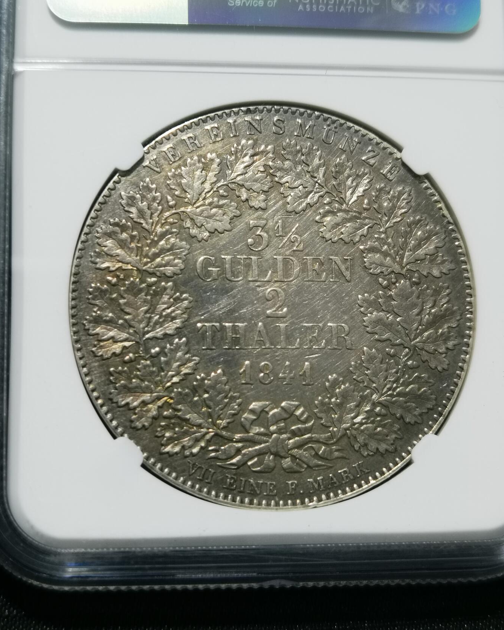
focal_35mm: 62
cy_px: 309
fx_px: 1156
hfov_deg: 24.6
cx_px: 253
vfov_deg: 30.5
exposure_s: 1/100
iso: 125
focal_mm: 6.67
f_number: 1.9
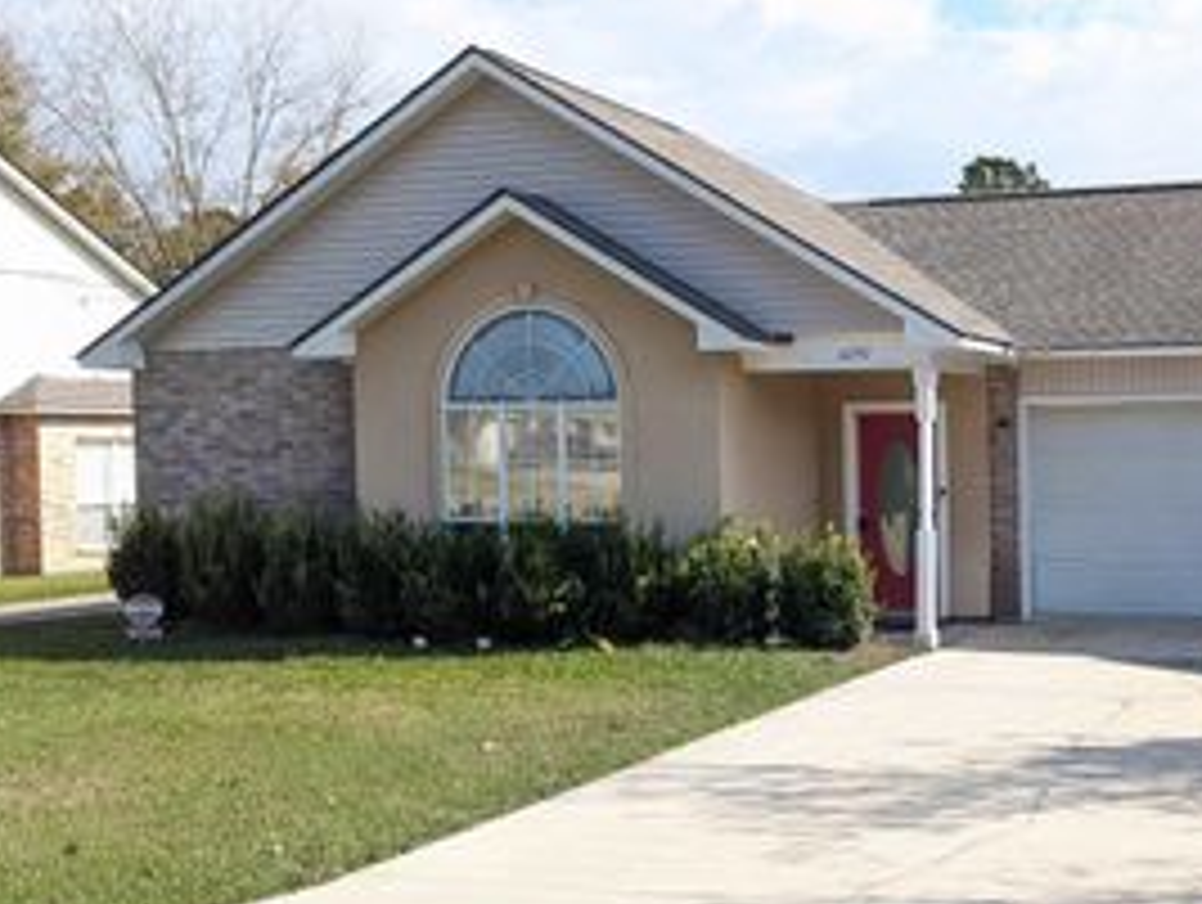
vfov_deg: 32.2
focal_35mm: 45
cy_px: 517
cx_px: 950
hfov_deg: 40.4
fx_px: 1565
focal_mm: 6.81
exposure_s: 1/845
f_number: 1.85
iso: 47
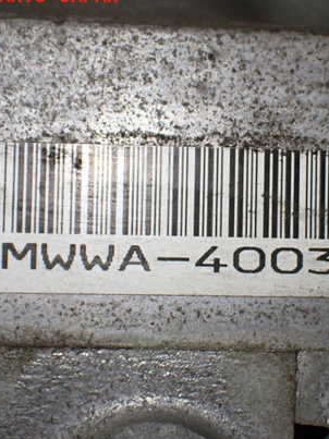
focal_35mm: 70
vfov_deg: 27.8
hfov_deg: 20.8
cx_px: 247
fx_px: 888
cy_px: 227
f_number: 3.1
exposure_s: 1/200
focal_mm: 8.4
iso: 400
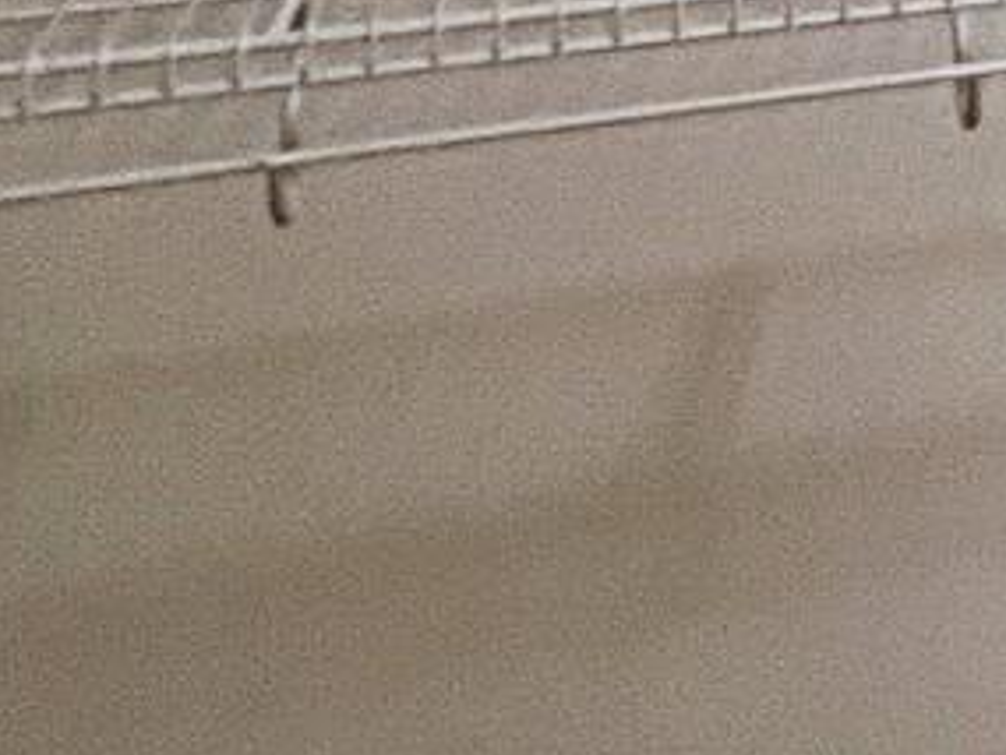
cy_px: -561
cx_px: 1941
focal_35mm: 73
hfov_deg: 18.7
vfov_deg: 17.0
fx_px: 2122
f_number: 1.8
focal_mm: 1.57
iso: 200
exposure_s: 1/60
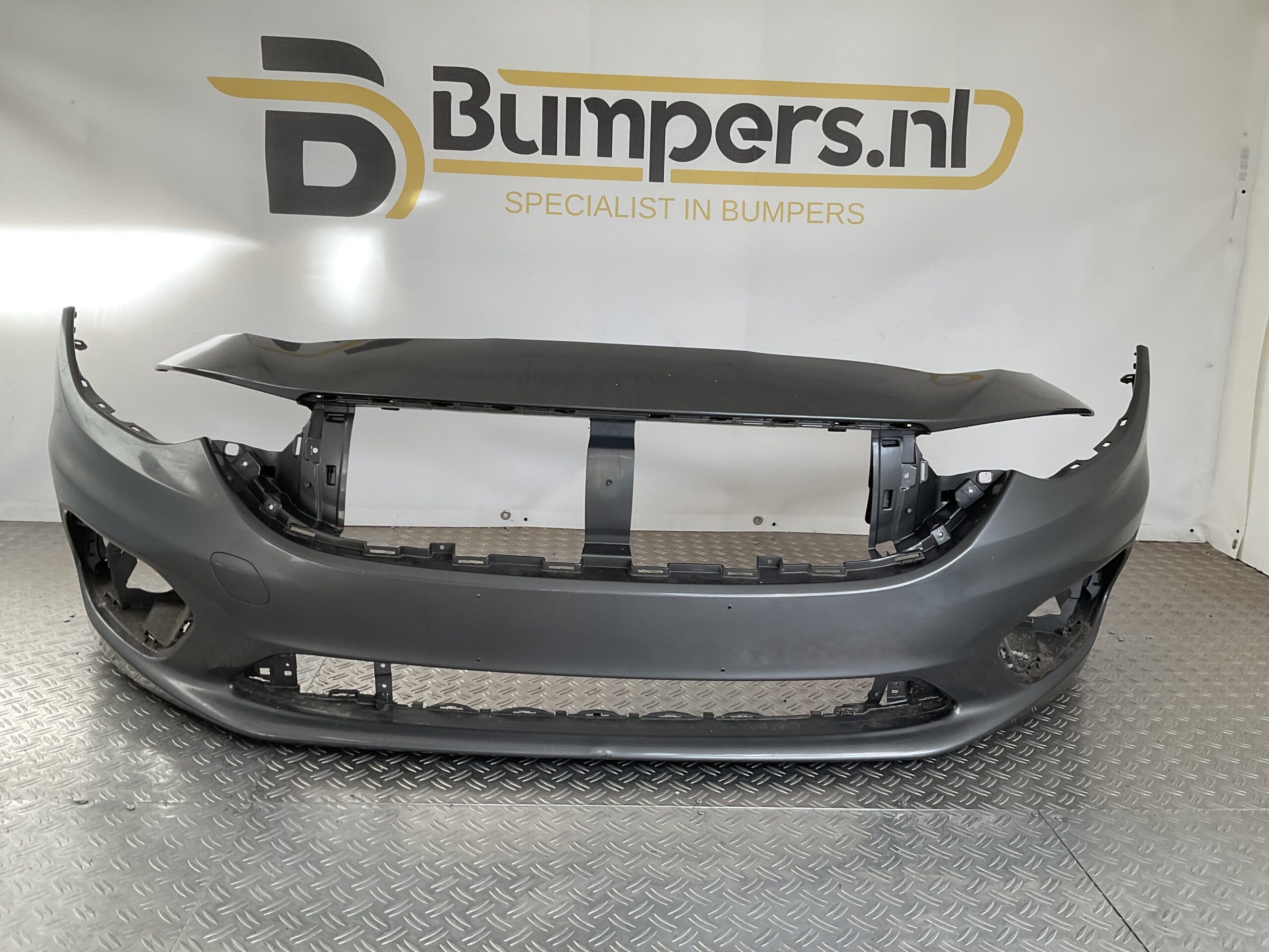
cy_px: 476
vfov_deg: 48.2
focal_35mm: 29
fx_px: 1063
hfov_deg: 61.7
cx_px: 634
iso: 16
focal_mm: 3
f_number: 1.8
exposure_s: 1/114
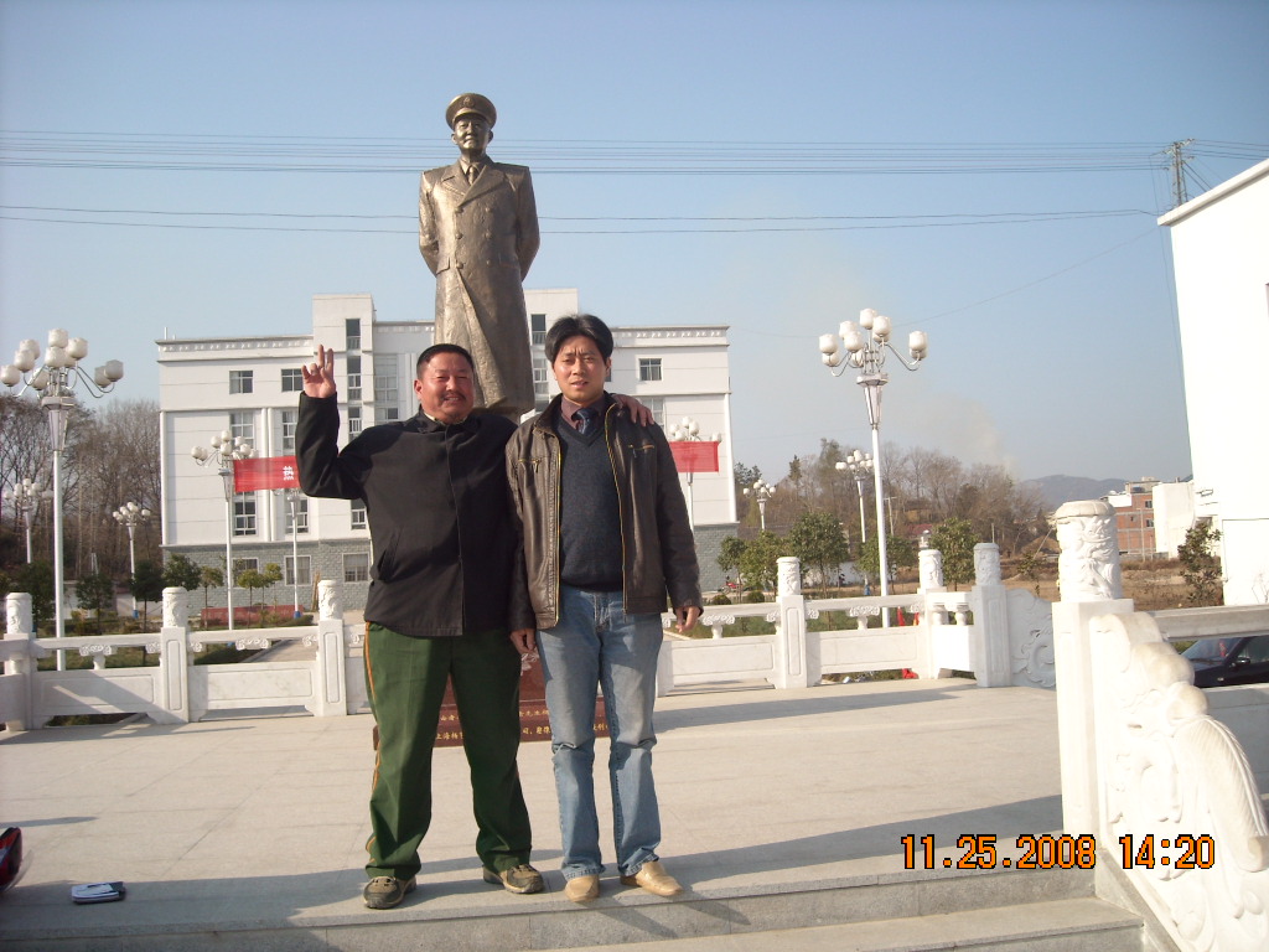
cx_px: 634
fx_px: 1283
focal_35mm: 35
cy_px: 476
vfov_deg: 40.7
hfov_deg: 52.6
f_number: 5.6
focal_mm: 5.7
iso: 64
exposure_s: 1/218
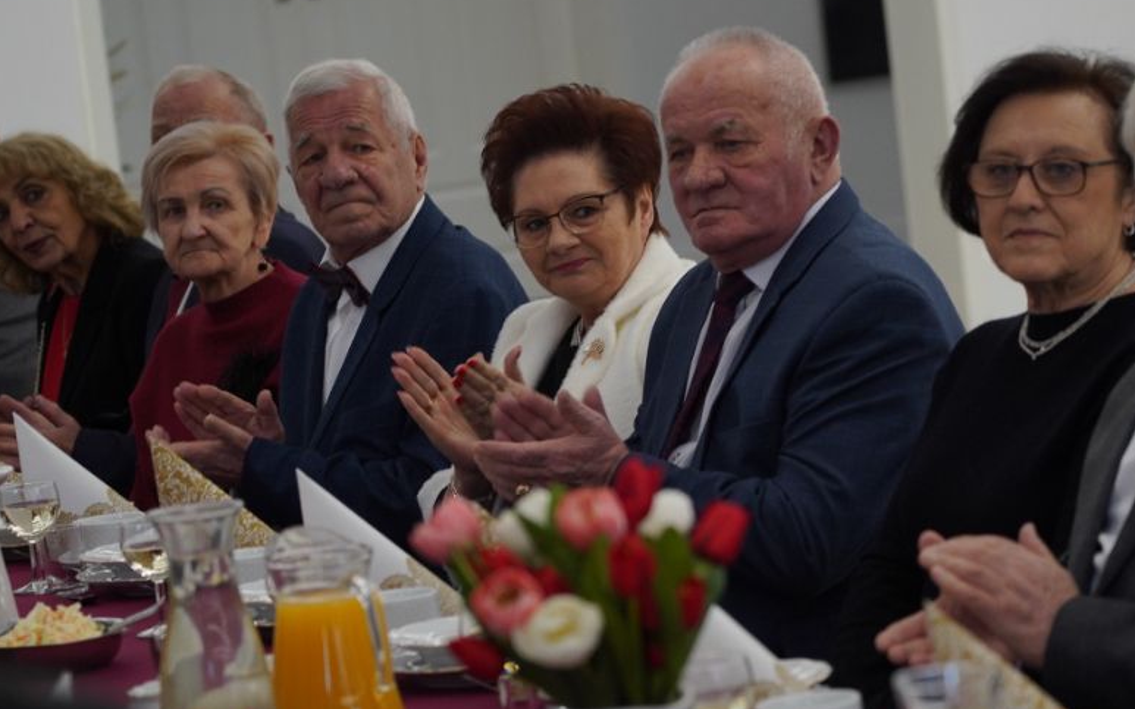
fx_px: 5567
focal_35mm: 180
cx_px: 761
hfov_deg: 11.6
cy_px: 403
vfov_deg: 7.3
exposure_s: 1/125
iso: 1000
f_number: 4
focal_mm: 105
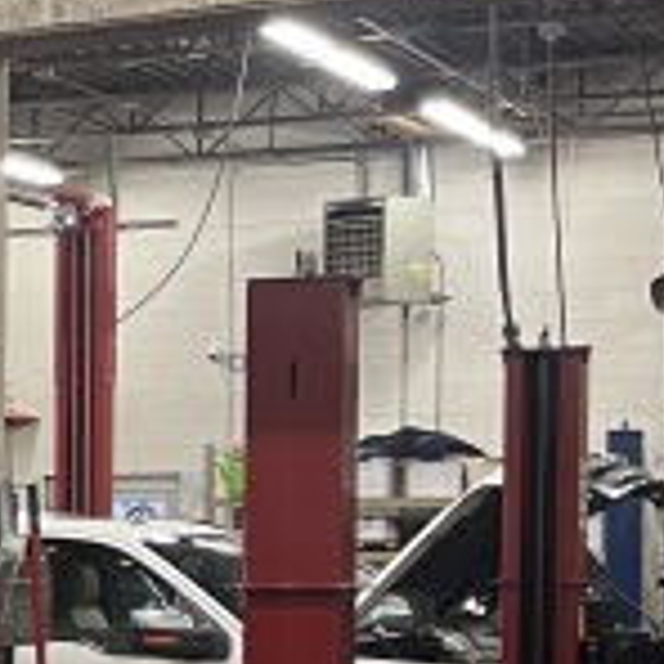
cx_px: -893
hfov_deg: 11.7
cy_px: 561
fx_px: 2691
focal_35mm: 124
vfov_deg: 14.0
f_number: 1.6
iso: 160
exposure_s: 1/60
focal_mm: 5.1
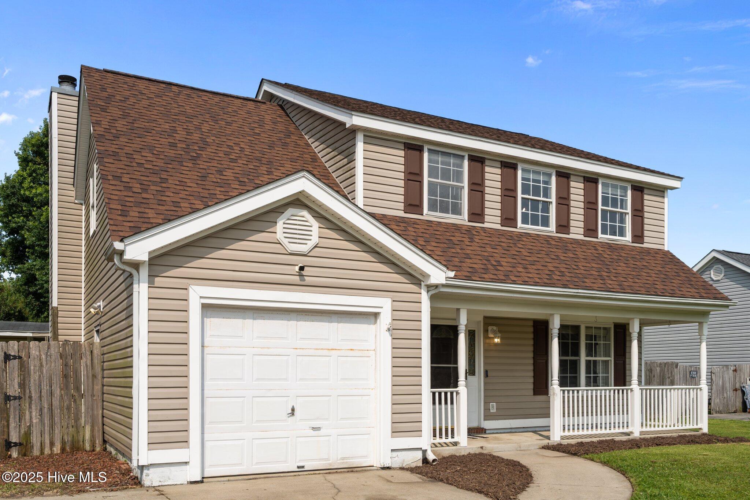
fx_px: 625
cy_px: 250
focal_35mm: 30
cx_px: 375
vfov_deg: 43.6
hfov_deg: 61.9
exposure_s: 1/400
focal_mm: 30
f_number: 7.1
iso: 64
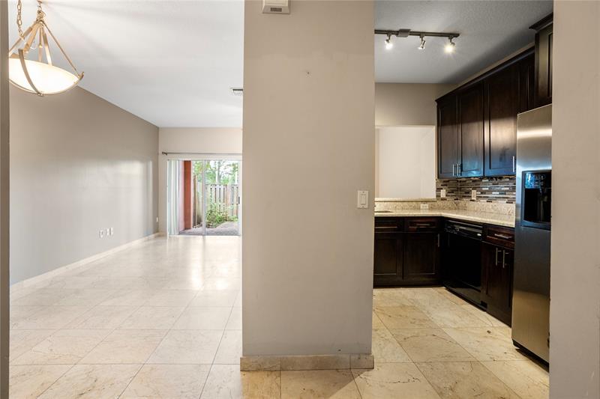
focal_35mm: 16
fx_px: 267
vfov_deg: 73.7
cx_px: 300
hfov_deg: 96.7
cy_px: 200
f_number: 8
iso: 1000
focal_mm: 16
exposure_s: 1/8
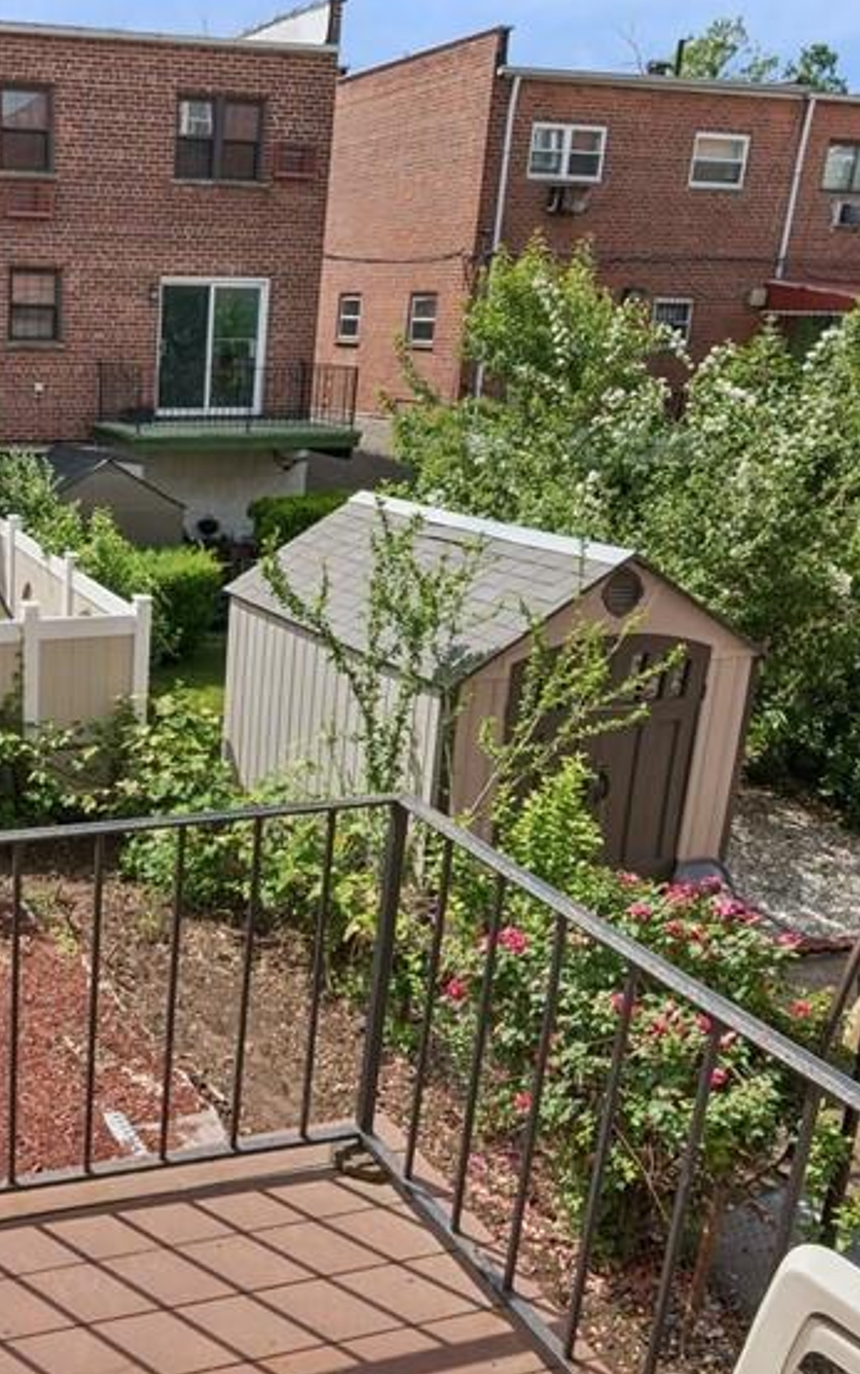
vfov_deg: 56.6
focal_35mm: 34
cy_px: 738
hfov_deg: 34.2
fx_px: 1274
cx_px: 14
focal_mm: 17
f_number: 14
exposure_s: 1/250
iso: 640
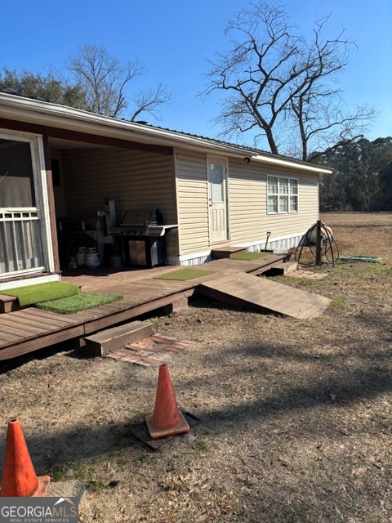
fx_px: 393
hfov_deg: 53.1
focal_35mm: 26
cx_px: 196
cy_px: 262
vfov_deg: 67.3
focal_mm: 5.96
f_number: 1.6
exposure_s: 1/2778
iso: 50
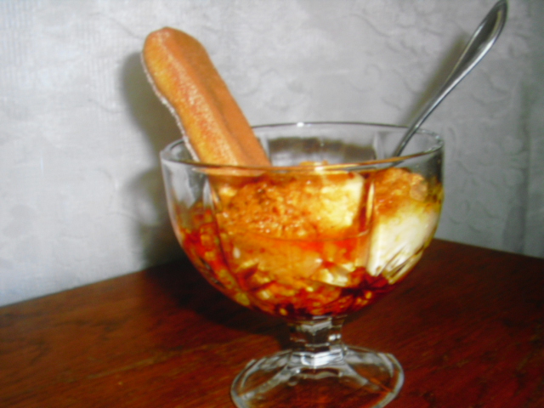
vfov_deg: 32.9
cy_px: 204
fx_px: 691
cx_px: 272
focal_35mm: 44
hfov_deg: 42.9
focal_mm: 7.7
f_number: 3.4
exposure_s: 1/8
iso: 200
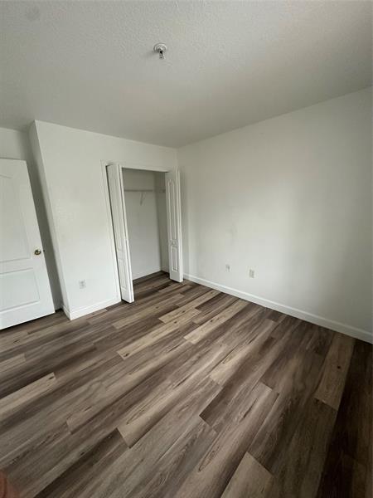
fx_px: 201
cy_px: 249
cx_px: 186
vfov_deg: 102.1
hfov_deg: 85.7
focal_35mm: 14
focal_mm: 2.22
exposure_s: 1/60
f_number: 2.2
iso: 320
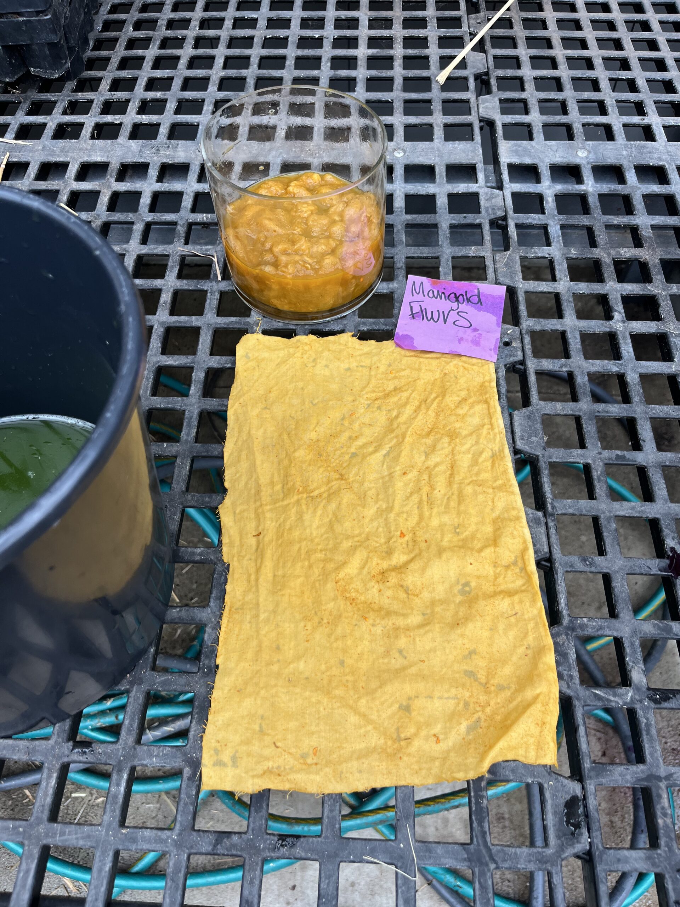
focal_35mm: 26
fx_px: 681
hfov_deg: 53.1
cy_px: 454
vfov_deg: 67.3
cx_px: 340
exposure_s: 1/122
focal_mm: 5.1
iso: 64
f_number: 1.6
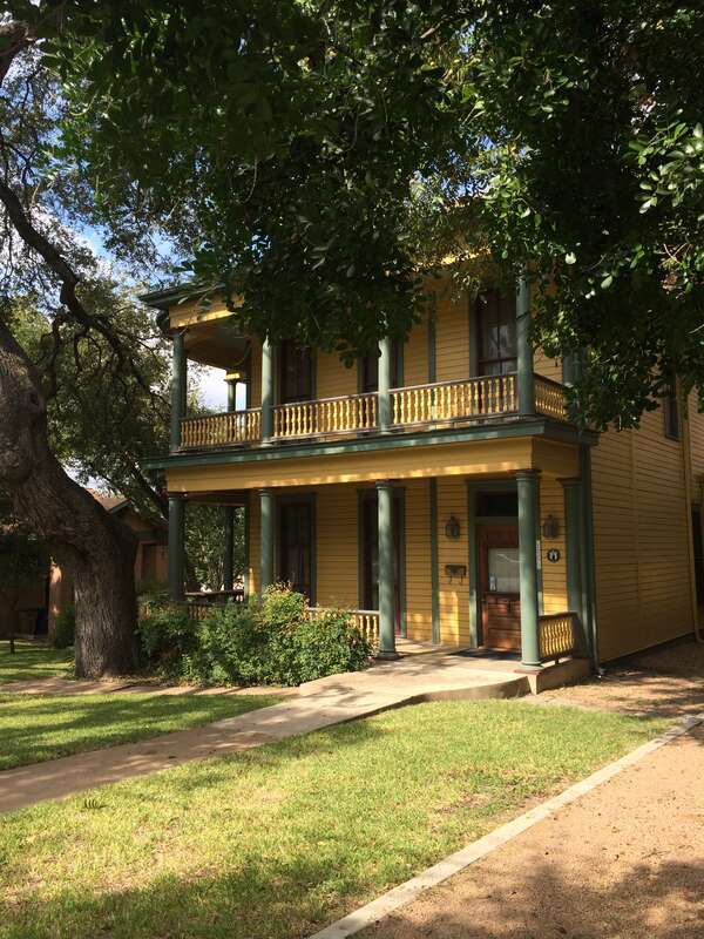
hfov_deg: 48.2
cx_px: 352
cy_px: 470
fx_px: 786
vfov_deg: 61.7
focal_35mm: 29
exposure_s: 1/954
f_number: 2.2
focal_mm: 4.15
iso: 32
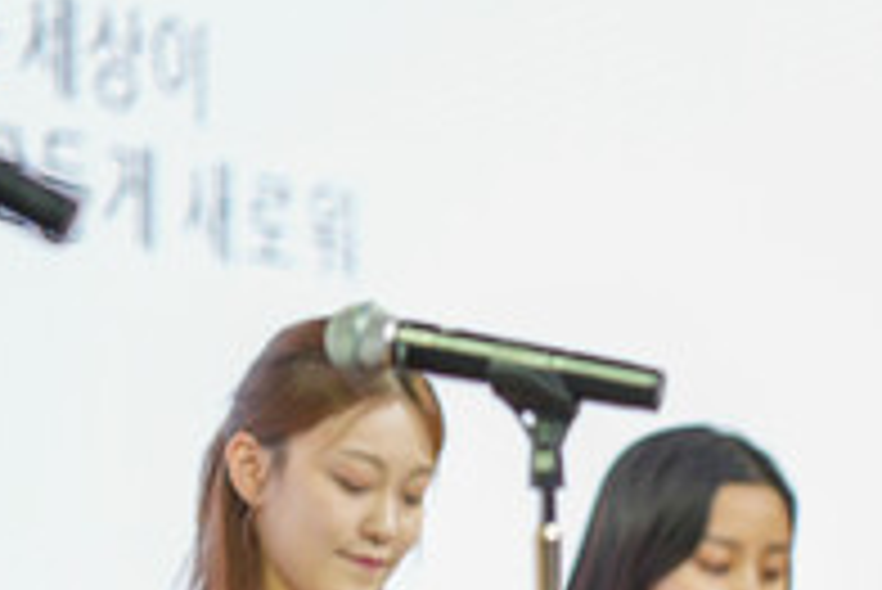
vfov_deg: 3.5
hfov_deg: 5.3
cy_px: 811
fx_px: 9537
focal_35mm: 389
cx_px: 1323
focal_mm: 85
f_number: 1.4
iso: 160
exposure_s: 1/125
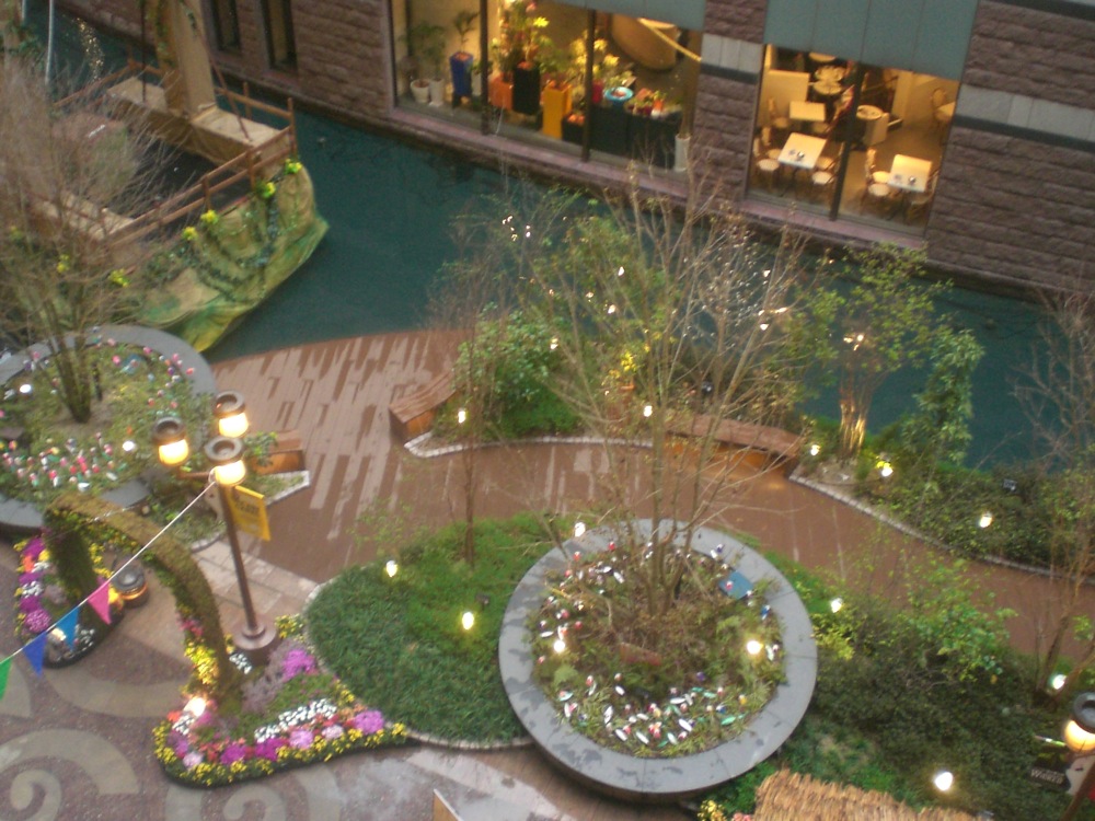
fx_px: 1202
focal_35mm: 38
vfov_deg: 37.7
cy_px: 410
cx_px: 548
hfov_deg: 49.0
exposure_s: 1/13
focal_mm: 6.3
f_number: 3.1
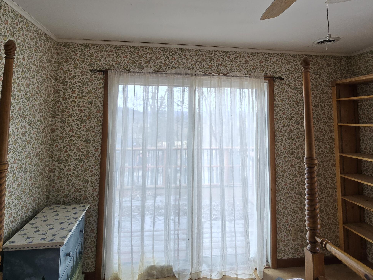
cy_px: 91
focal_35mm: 20
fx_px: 216
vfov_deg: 64.1
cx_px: 185
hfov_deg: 81.7
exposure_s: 1/120
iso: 64
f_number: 2.2
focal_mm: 2.2
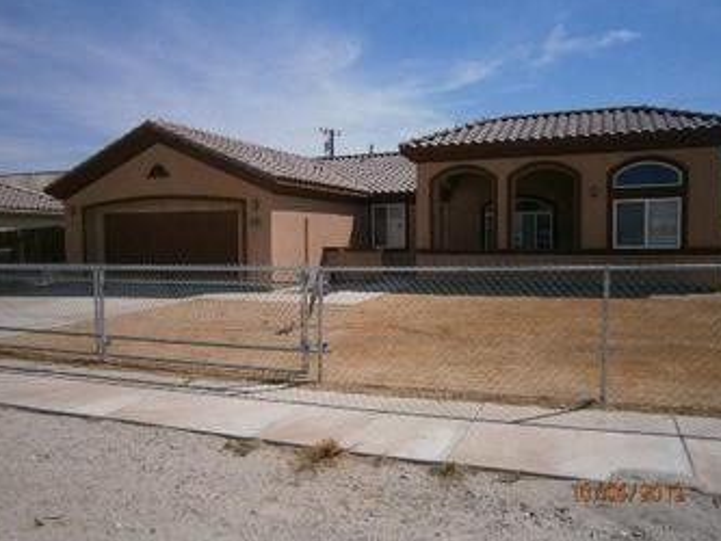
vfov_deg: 51.4
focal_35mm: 27
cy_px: 270
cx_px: 357
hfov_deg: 65.3
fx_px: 563
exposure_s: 1/320
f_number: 8
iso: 80
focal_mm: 4.7
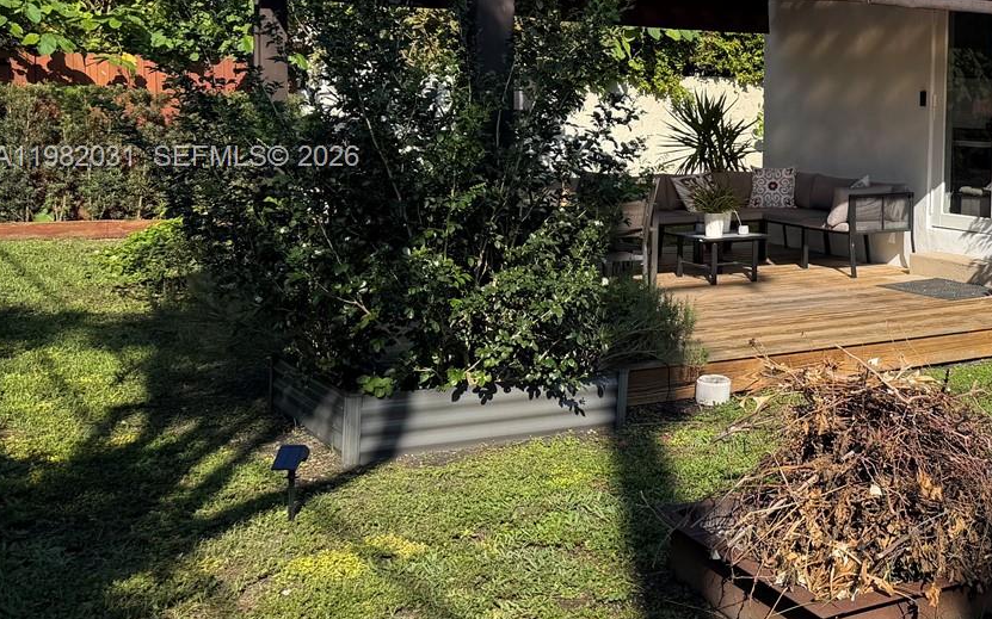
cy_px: 159
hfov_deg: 37.6
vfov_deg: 26.0
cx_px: 943
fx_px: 1324
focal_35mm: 49
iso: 80
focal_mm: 6.76
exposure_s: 1/4167
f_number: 1.78
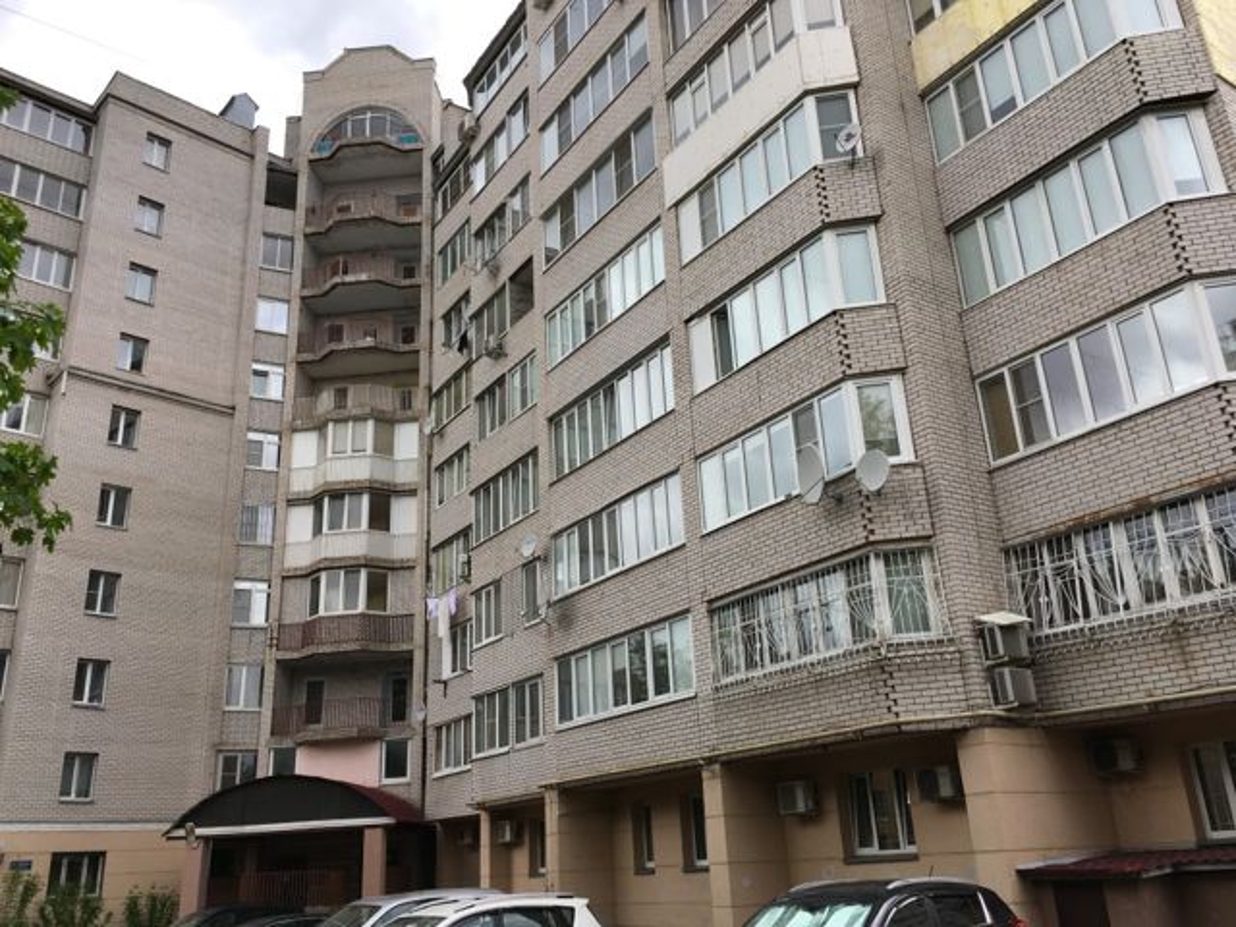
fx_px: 1035
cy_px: 464
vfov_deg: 48.2
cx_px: 618
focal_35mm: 29
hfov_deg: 61.7
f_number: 2.2
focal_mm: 4.15
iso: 25
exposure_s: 1/262
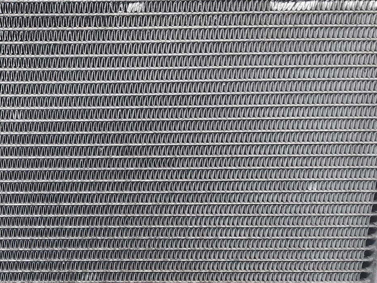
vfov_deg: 23.4
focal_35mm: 62
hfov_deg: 28.9
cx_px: -15
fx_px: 675
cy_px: 220
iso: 50
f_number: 1.9
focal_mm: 2.91
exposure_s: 1/50
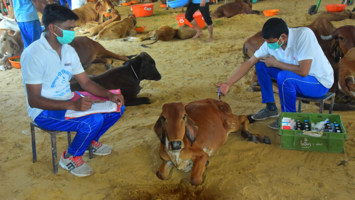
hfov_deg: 50.5
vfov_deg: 29.7
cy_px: 90
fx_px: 377
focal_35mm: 40
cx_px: 177
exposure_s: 1/125
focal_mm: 38
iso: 3200
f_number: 5
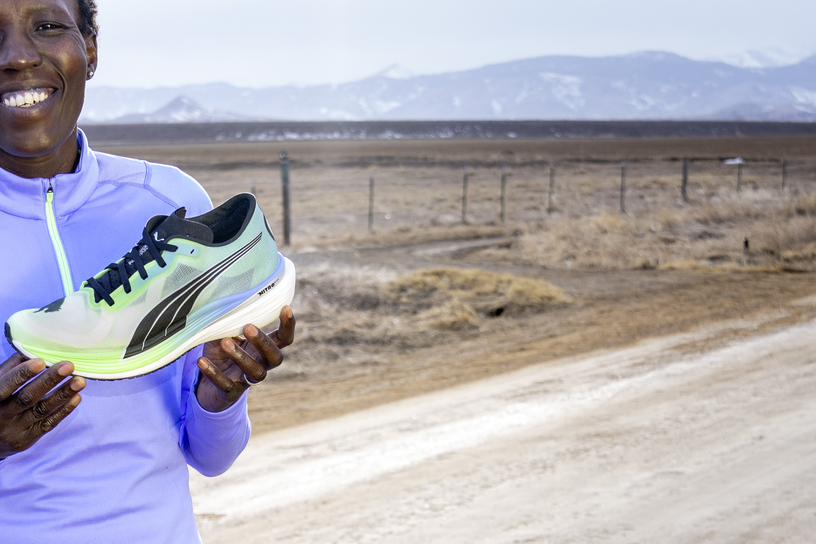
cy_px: 625
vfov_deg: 17.5
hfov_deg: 27.0
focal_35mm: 75
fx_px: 1700
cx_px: 421
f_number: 4
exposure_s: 1/250
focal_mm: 24
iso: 80
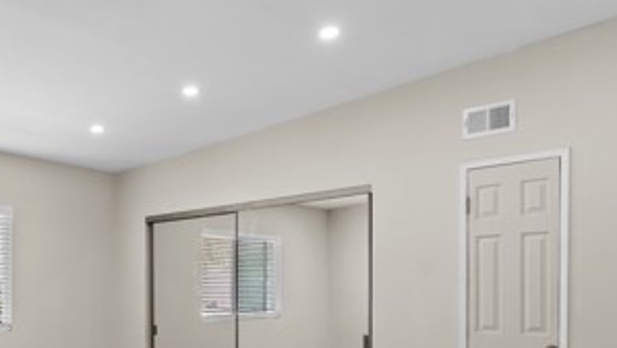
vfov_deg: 32.0
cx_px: 143
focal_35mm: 36
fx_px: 589
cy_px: 279
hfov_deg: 52.4
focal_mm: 16
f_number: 8
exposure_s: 1/5
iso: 250
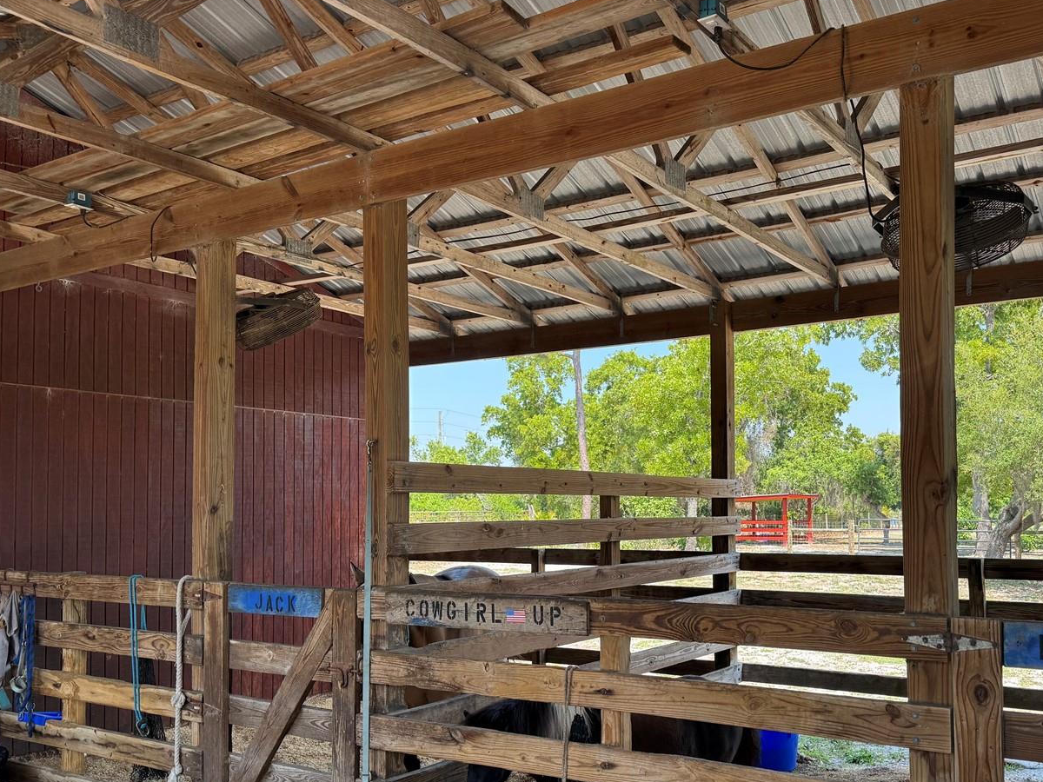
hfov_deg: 56.2
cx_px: 648
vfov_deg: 44.0
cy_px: 467
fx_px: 964
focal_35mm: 32
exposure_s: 1/562
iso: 80
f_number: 1.78
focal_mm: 6.76
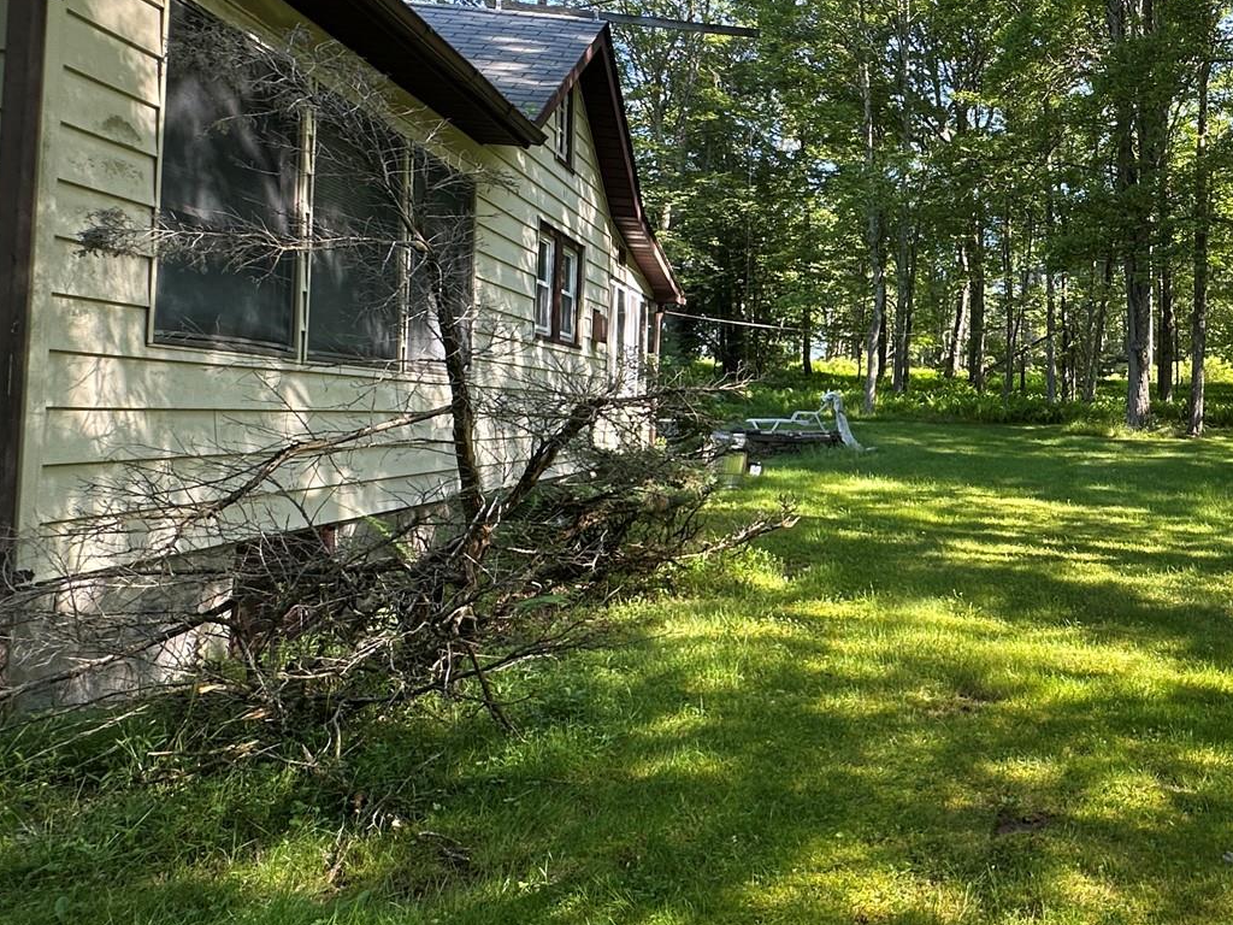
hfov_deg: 55.1
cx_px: 1109
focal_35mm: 28
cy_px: 390
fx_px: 997
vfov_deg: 49.6
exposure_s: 1/112
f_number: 2.2
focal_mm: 2.22
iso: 40
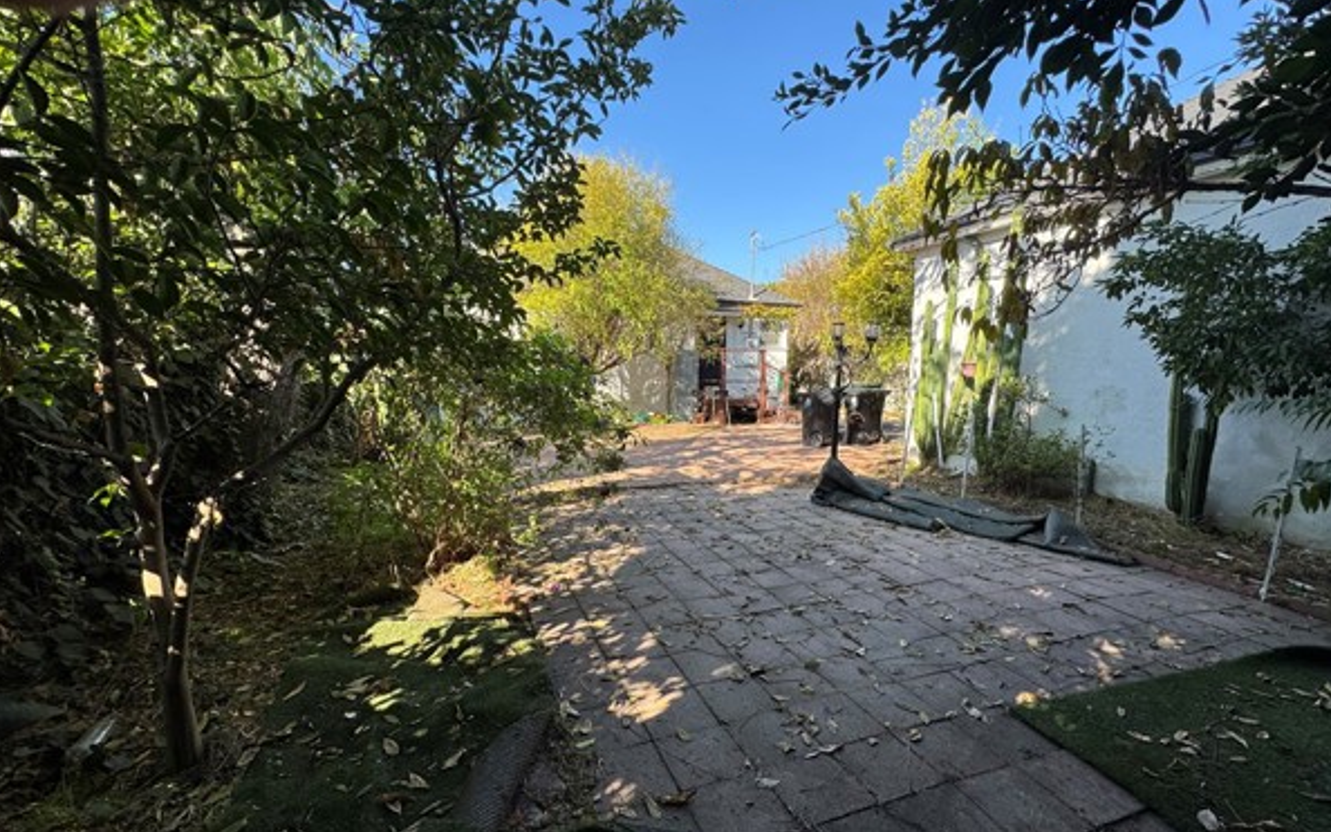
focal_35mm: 16
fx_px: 580
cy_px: 442
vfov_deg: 71.2
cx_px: 668
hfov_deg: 97.8
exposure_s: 1/351
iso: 40
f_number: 2.2
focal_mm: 2.22
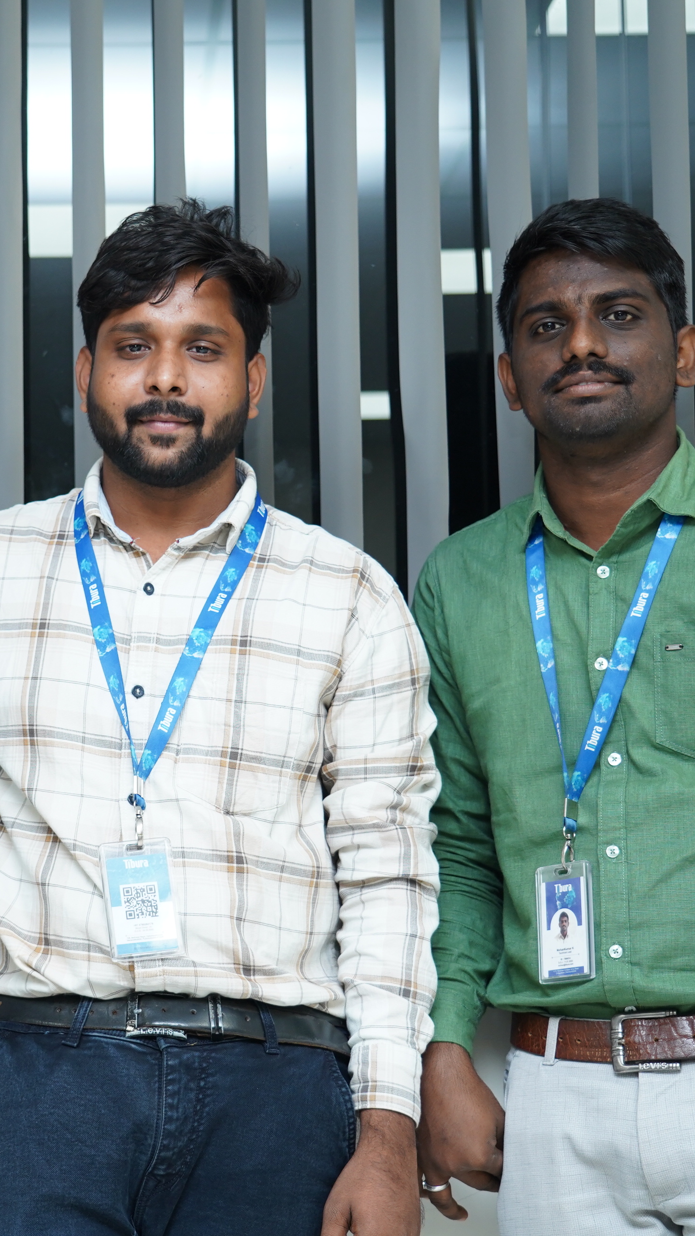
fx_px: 2293
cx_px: 117
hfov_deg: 17.1
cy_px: 618
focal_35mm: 70
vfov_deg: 30.2
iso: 800
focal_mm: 44
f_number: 4
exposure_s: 1/160
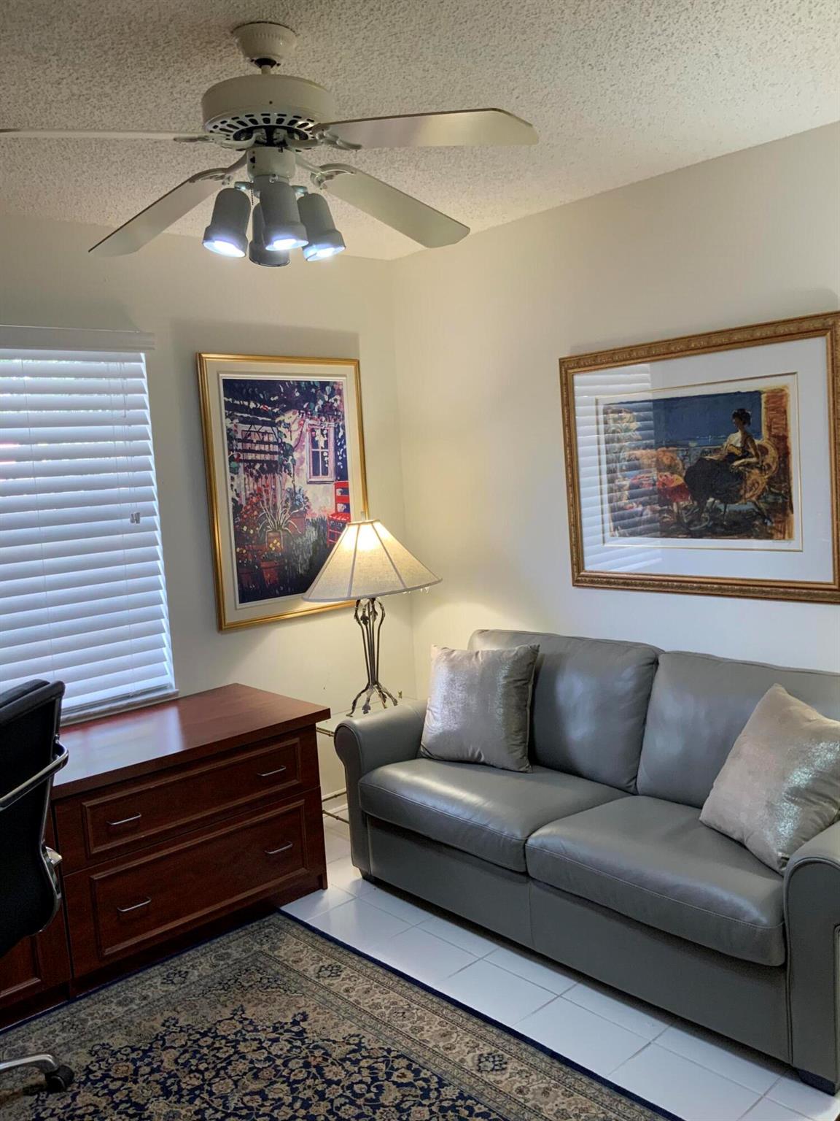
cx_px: 420
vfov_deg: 61.7
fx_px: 938
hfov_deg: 48.2
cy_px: 560
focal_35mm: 29
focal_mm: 3
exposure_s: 1/60
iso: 50
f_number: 1.8
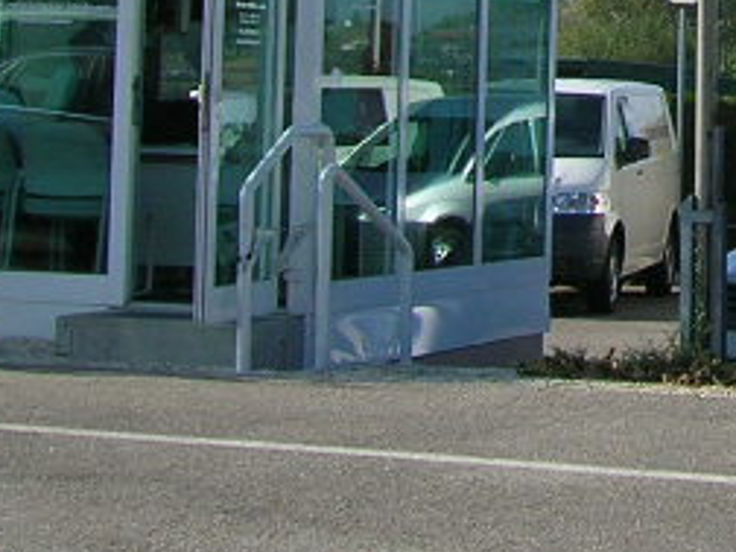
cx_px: 1171
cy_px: -412
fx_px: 2934
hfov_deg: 13.3
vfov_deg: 10.2
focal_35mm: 138
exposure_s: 1/362
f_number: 4.9
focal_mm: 5.7
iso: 50
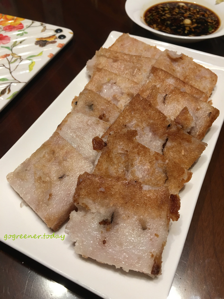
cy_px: 150
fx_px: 250
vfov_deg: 61.7
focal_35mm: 29
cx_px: 112
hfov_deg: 48.2
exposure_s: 1/15
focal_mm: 4.15
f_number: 2.2
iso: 40
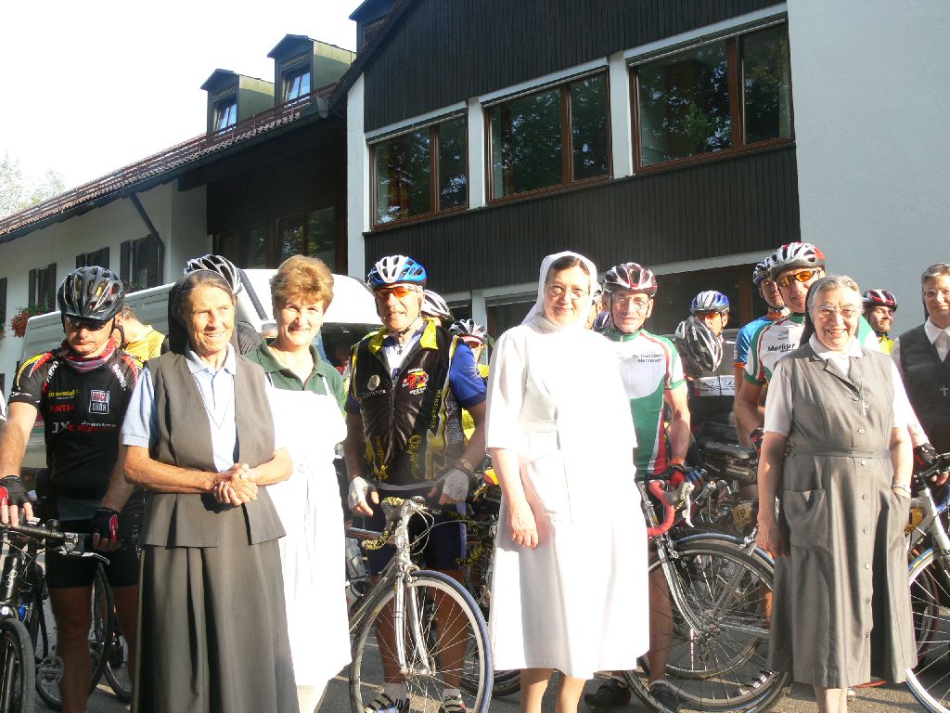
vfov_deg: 40.7
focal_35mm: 35
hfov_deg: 52.6
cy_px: 356
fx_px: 961
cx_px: 475
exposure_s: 1/80
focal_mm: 7.4
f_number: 4
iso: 80
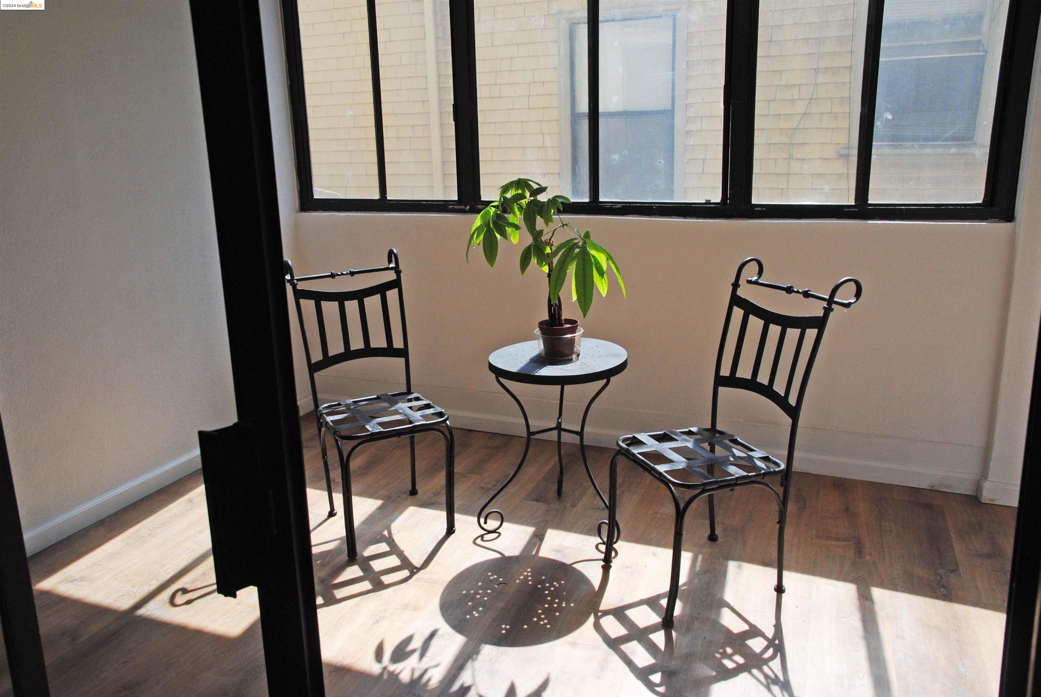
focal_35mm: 24
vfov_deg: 53.3
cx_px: 520
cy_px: 348
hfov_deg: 73.7
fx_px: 695
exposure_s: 1/250
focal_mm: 16
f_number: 8
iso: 200
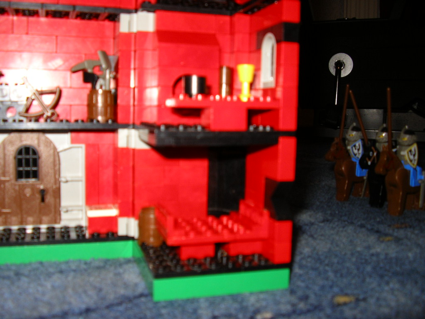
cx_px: 212
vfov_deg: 37.7
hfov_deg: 49.0
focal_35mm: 38
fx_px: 467
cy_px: 160
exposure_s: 1/60
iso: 50
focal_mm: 5.8
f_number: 2.9
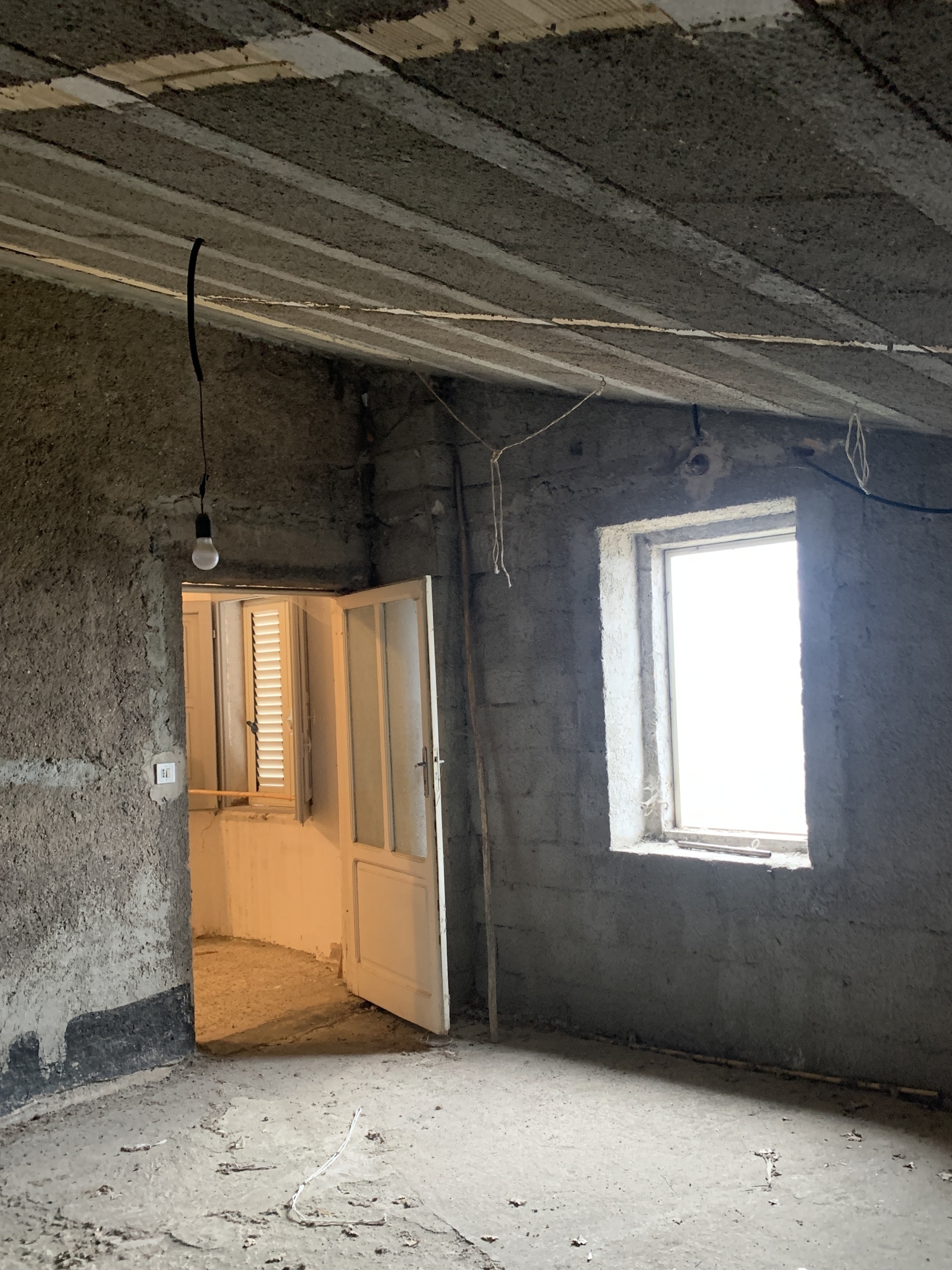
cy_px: 687
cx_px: 513
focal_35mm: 30
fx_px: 1100
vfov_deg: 59.9
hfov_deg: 46.8
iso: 320
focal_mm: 4.25
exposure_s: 1/25
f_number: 1.8
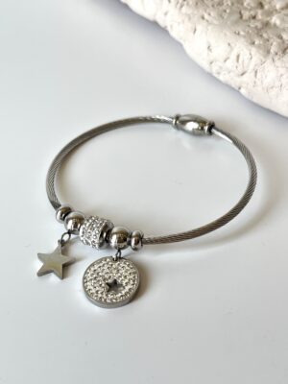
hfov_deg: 28.0
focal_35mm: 52
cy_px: 192
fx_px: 577
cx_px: 144
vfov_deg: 36.8
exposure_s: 1/157
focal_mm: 5.1
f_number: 1.6
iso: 40
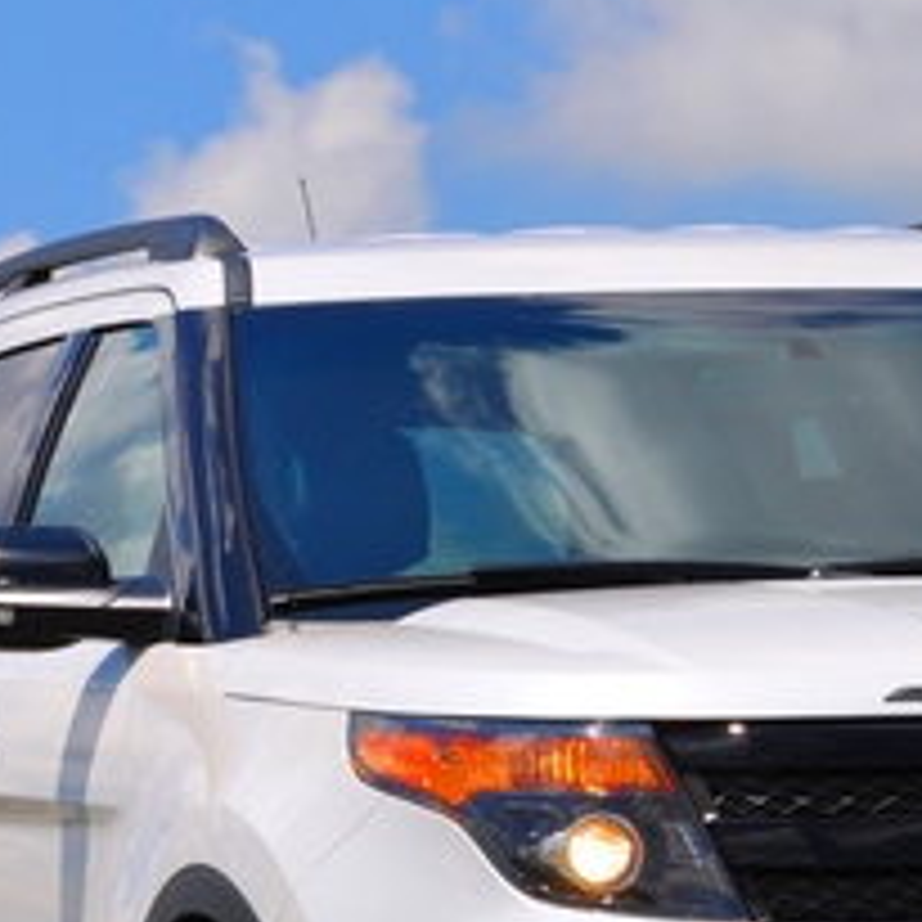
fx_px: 11993
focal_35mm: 398
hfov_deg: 4.4
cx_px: 765
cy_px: 884
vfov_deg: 4.4
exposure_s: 1/1250
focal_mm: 100
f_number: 9
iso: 200
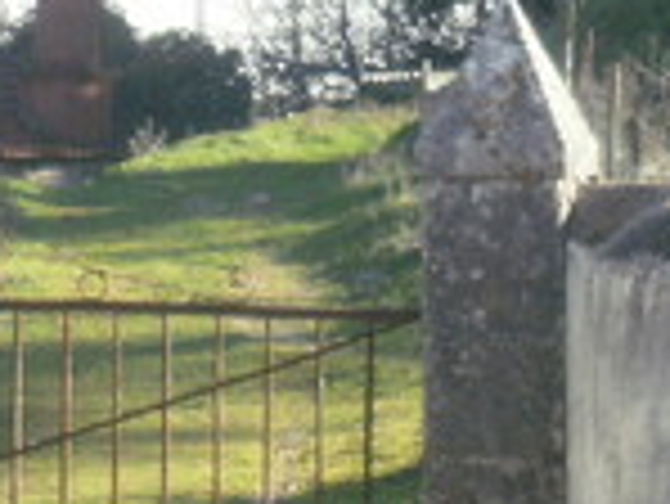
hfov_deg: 5.6
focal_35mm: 353
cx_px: 135
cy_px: -65
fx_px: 6838
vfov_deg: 4.2
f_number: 5.9
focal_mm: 18.6
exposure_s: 1/125
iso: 100
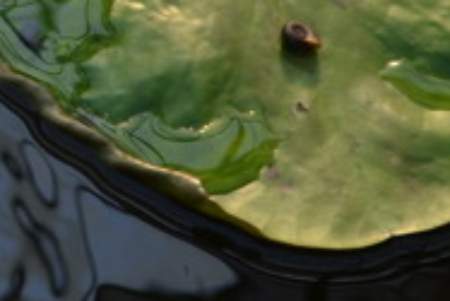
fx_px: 5638
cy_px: -494
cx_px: -741
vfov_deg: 3.0
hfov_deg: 4.4
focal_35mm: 451
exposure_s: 1/125
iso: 160
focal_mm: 55
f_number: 5.6
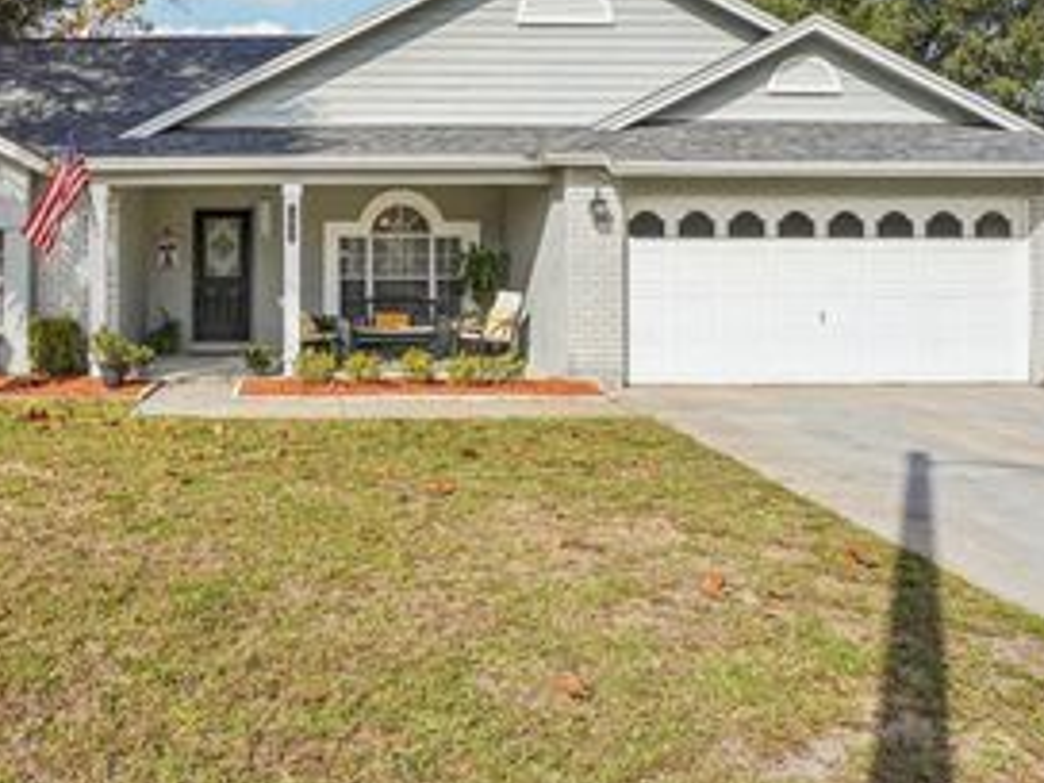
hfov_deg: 57.1
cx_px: 269
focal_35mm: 30
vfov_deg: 46.2
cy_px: 271
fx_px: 905
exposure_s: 1/40
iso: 100
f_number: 20
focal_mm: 17
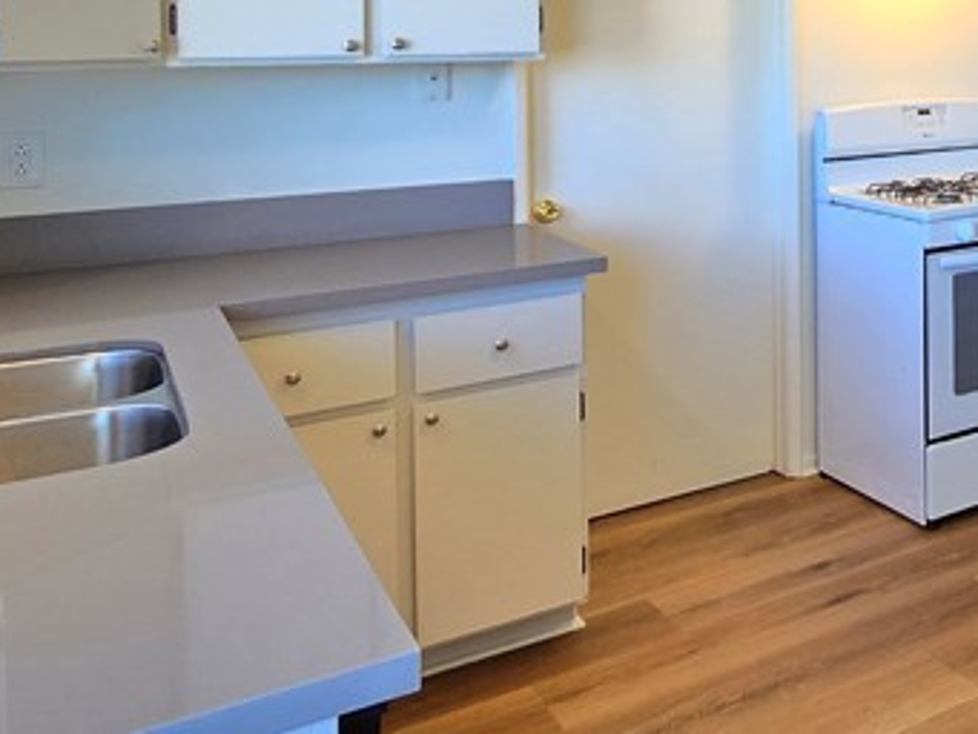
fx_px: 1102
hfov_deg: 38.8
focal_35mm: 39
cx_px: 1093
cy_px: 46
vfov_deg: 34.4
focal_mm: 2.2
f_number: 2.2
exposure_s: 1/60
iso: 64
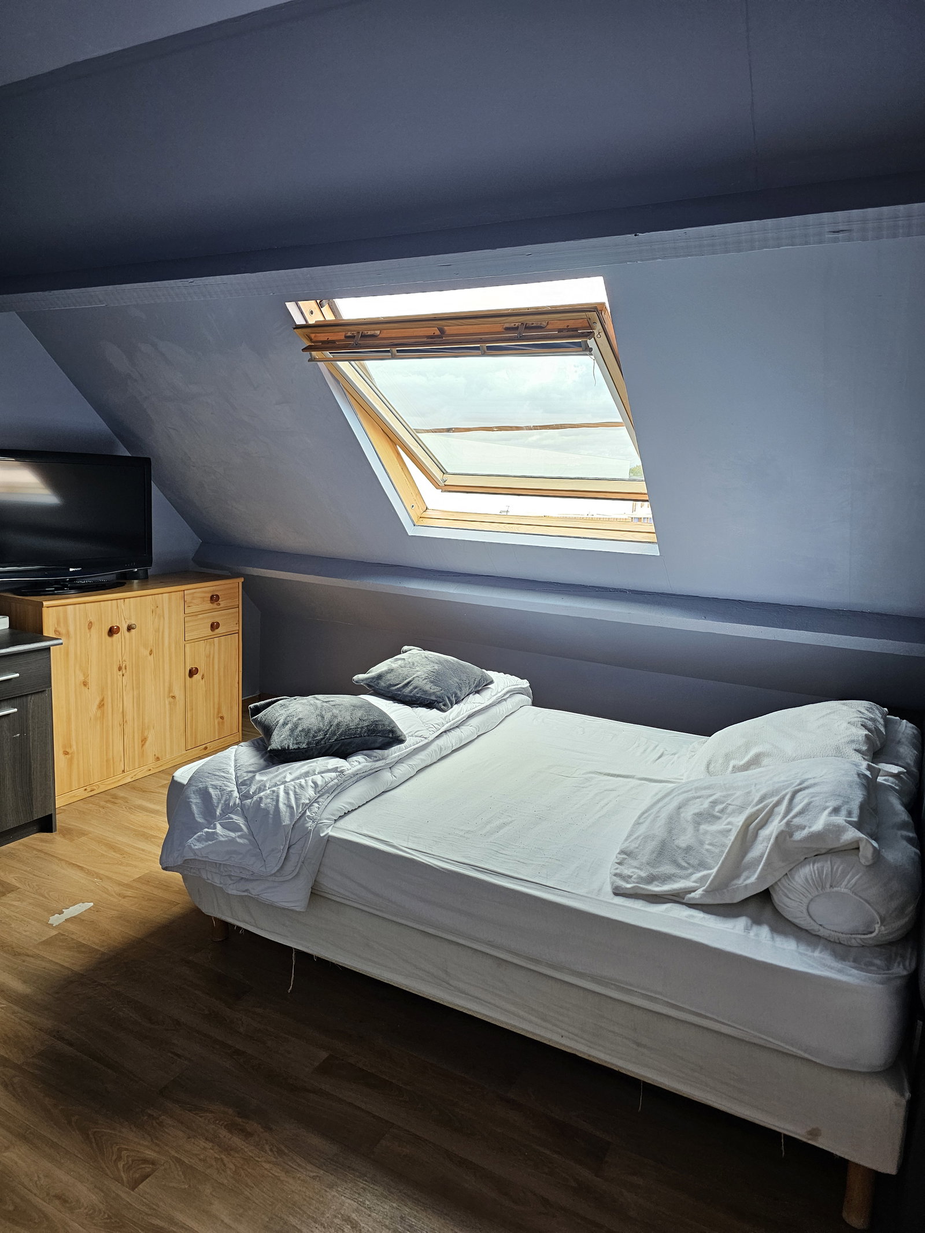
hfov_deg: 58.9
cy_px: 616
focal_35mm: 23
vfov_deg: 73.9
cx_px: 462
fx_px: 819
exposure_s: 1/180
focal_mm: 6.3
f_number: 1.7
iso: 125
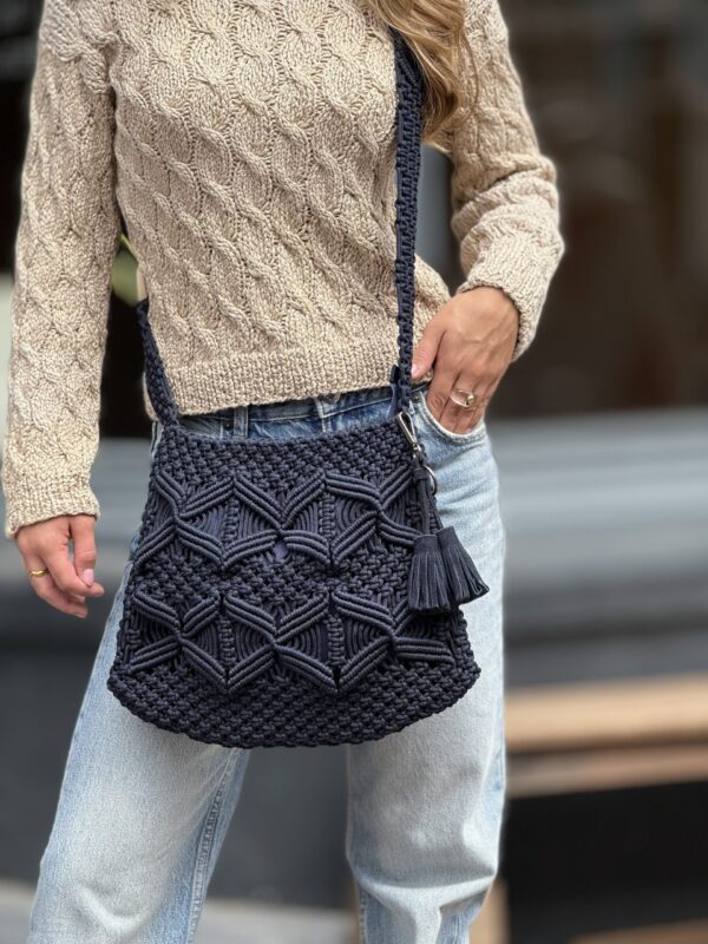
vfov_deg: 16.4
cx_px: 354
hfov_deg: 12.3
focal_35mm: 120
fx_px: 3272
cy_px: 472
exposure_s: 1/493
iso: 50
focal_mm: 15.66
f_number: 2.8
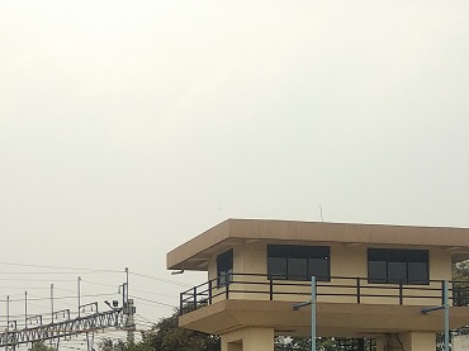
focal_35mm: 72
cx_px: -44
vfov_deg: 19.7
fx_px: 975
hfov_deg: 25.2
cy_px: 365
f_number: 2.2
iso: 100
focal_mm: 3.81
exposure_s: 1/1016
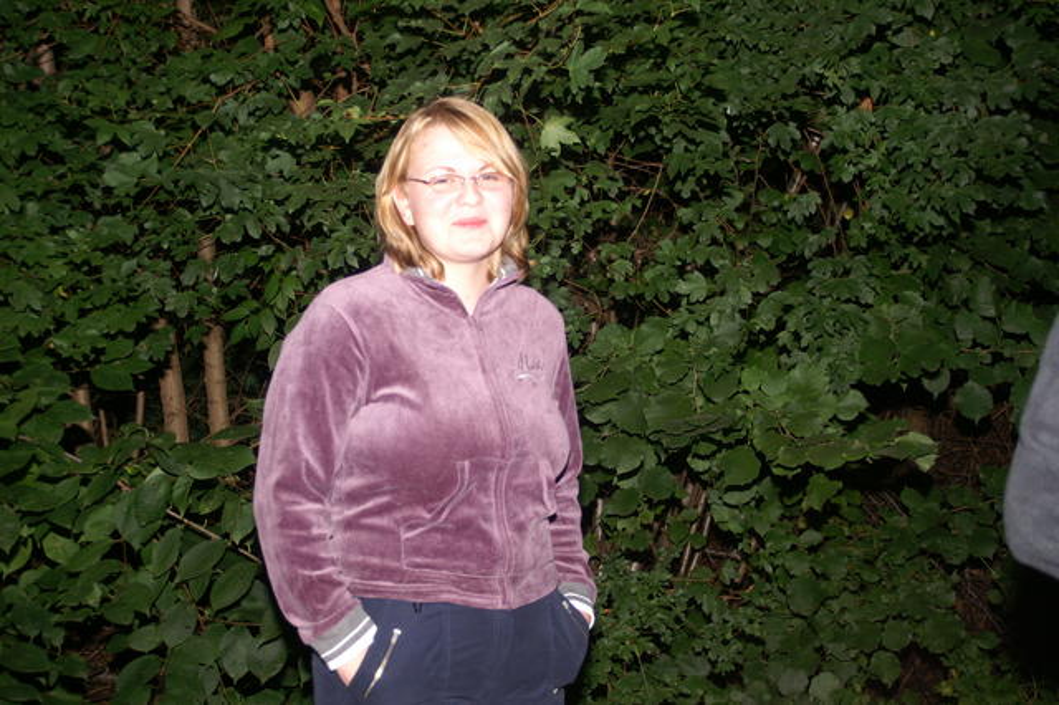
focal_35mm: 52
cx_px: 530
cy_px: 352
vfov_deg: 25.7
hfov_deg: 37.9
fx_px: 1544
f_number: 4.5
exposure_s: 1/60
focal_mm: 35
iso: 200
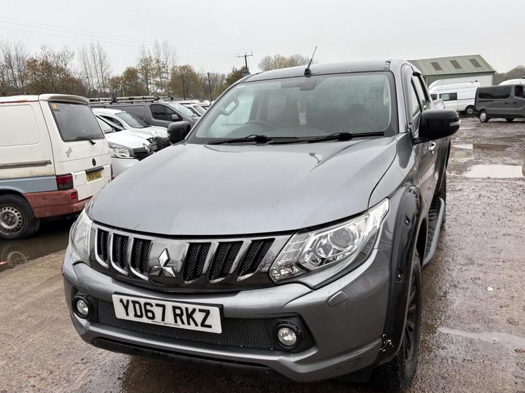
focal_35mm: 29
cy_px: 210
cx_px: 292
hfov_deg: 61.5
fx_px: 440
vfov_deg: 48.2
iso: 50
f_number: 1.6
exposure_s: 1/122
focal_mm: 5.96
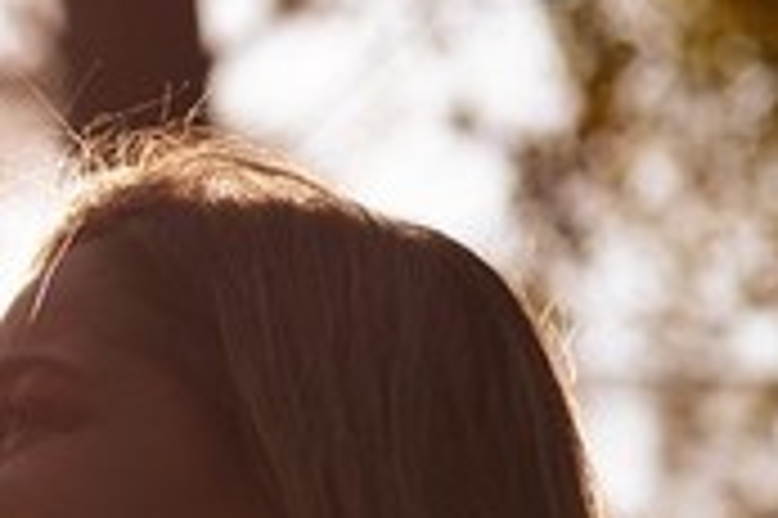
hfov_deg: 5.8
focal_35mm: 347
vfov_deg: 3.9
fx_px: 7492
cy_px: 903
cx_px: -971
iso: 200
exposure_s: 1/4000
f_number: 2.8
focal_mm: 50
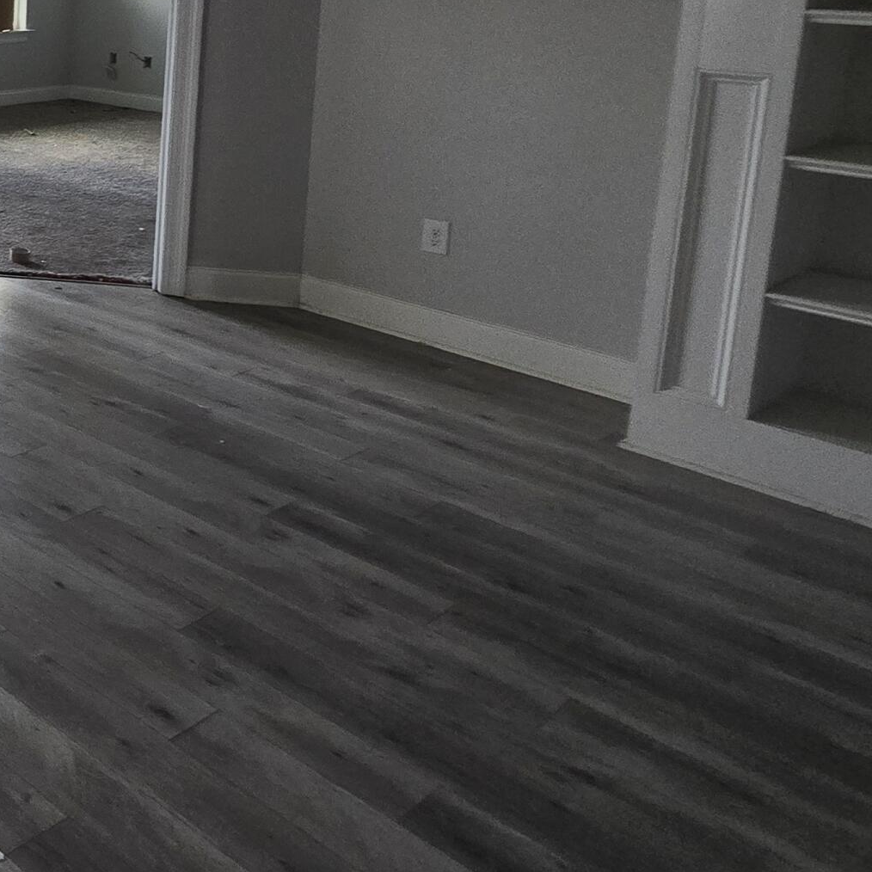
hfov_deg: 30.0
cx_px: -411
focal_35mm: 34
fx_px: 969
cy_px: 52
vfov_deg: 43.3
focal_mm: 2.2
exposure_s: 1/60
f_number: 2.2
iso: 100
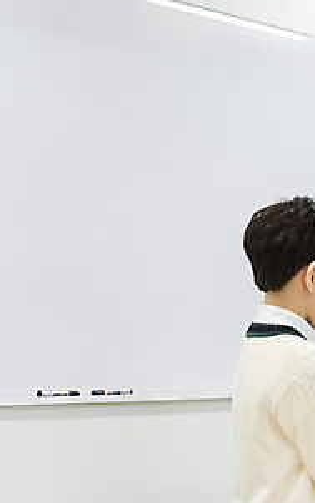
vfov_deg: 25.4
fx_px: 1112
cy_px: 320
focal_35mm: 81
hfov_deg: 15.1
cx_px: 459
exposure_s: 1/200
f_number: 2.8
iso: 800
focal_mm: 40
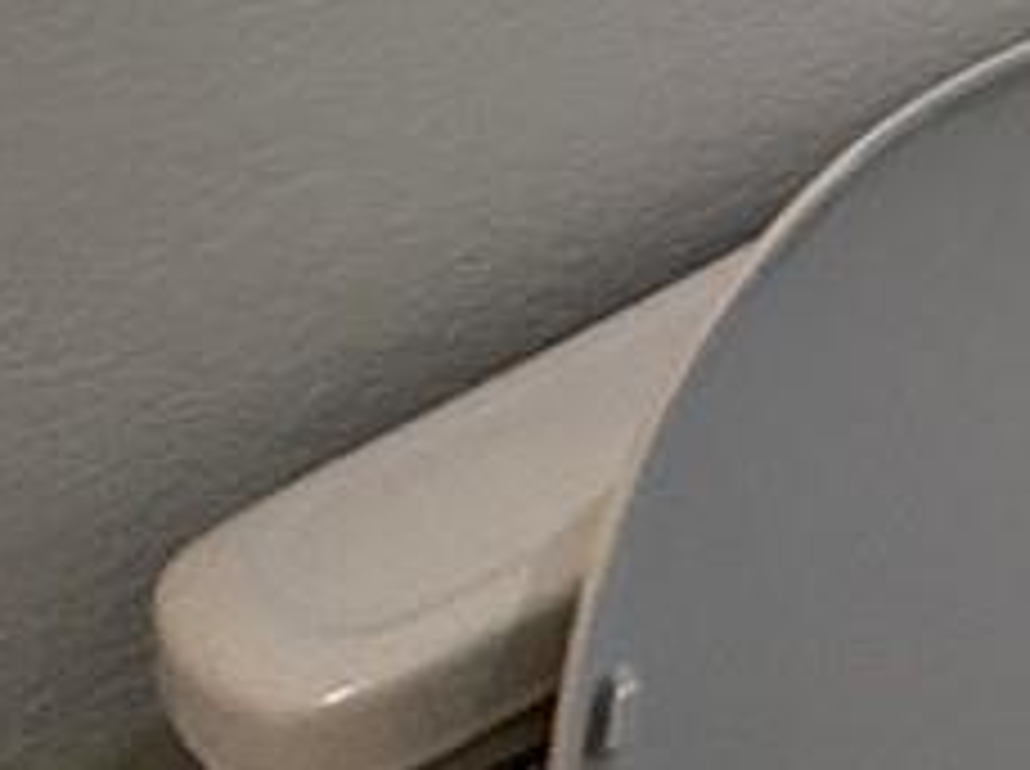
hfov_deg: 10.4
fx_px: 2911
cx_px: 3369
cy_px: -1270
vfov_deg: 11.4
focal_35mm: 98
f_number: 2.2
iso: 64
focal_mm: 2.22
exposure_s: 1/120
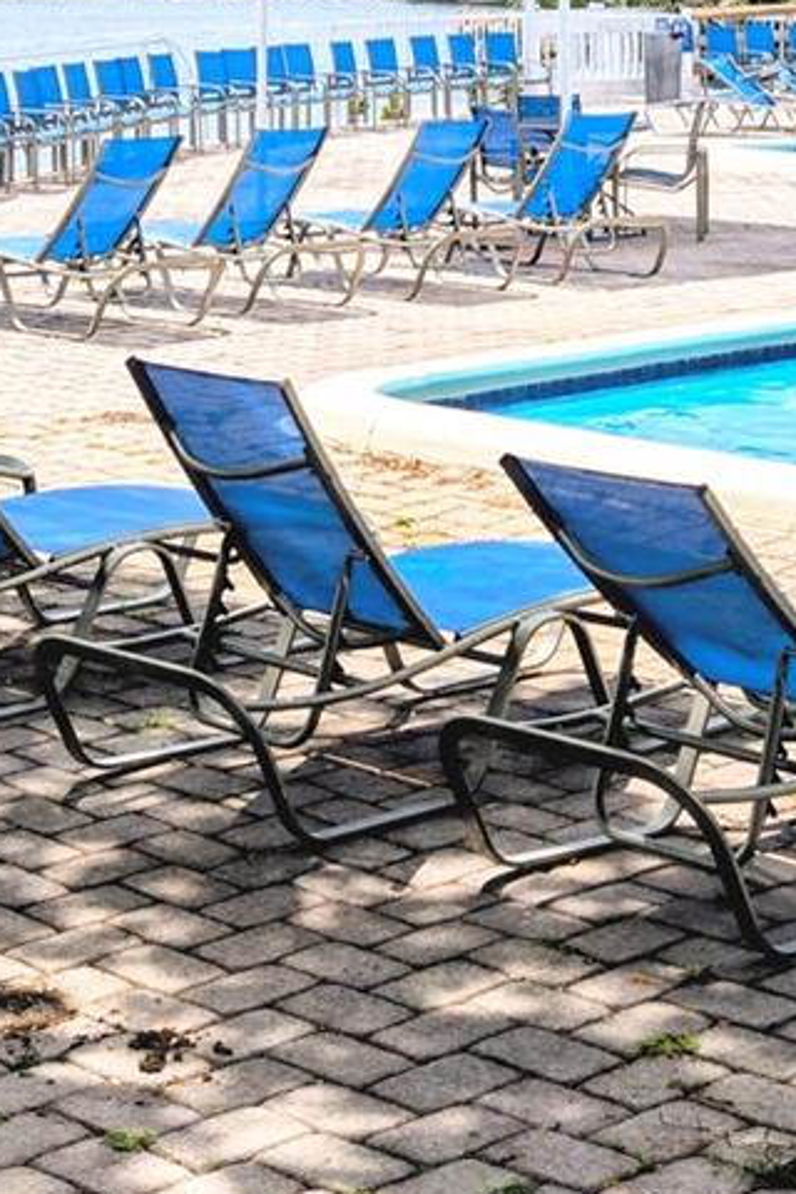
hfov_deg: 16.5
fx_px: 2753
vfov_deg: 22.8
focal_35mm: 83
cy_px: -167
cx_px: 376
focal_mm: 6.9
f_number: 1.68
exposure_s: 1/2169
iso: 20
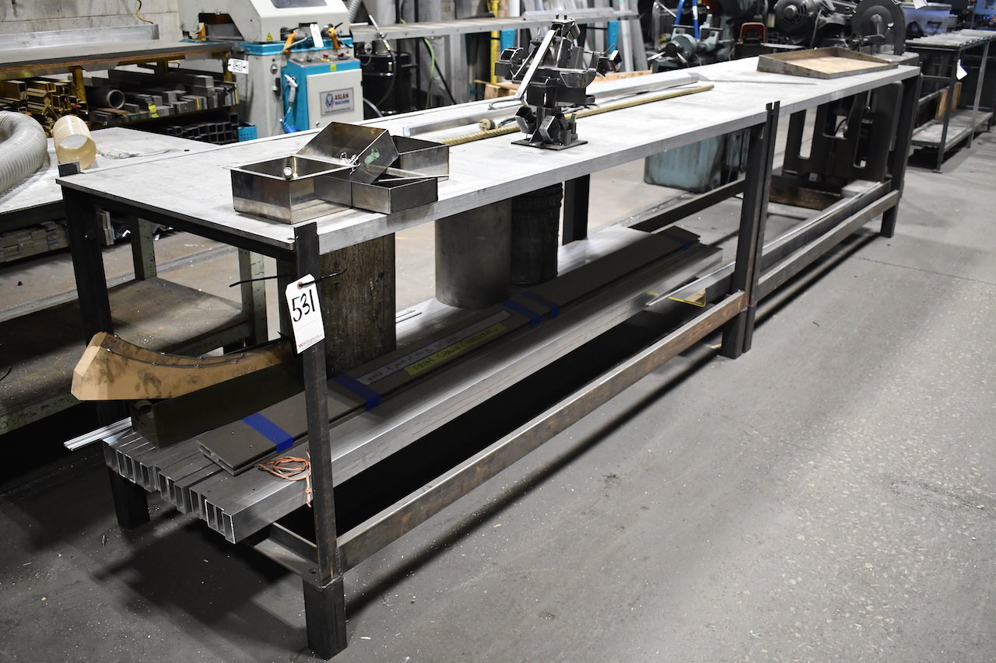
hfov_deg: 57.2
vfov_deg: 40.0
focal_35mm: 33
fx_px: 913
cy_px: 332
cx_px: 498
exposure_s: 1/125
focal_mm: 22
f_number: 3.8
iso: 2200
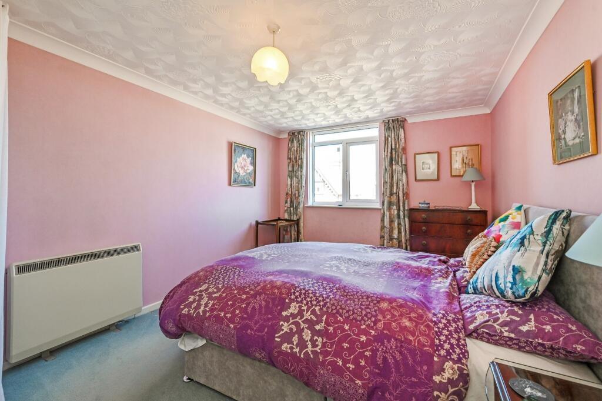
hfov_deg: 104.3
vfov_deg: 81.2
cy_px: 200
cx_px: 301
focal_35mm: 14
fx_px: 234
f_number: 8
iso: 400
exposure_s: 1/30
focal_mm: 14
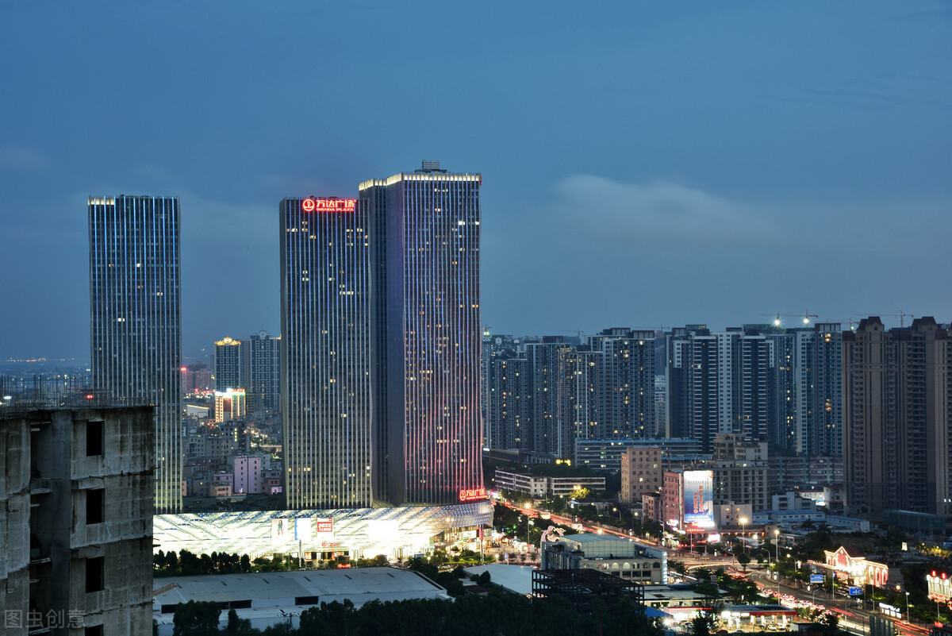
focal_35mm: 82
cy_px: 318
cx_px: 476
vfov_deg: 16.7
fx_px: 2169
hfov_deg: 24.8
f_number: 11
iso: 100
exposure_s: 8
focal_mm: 82
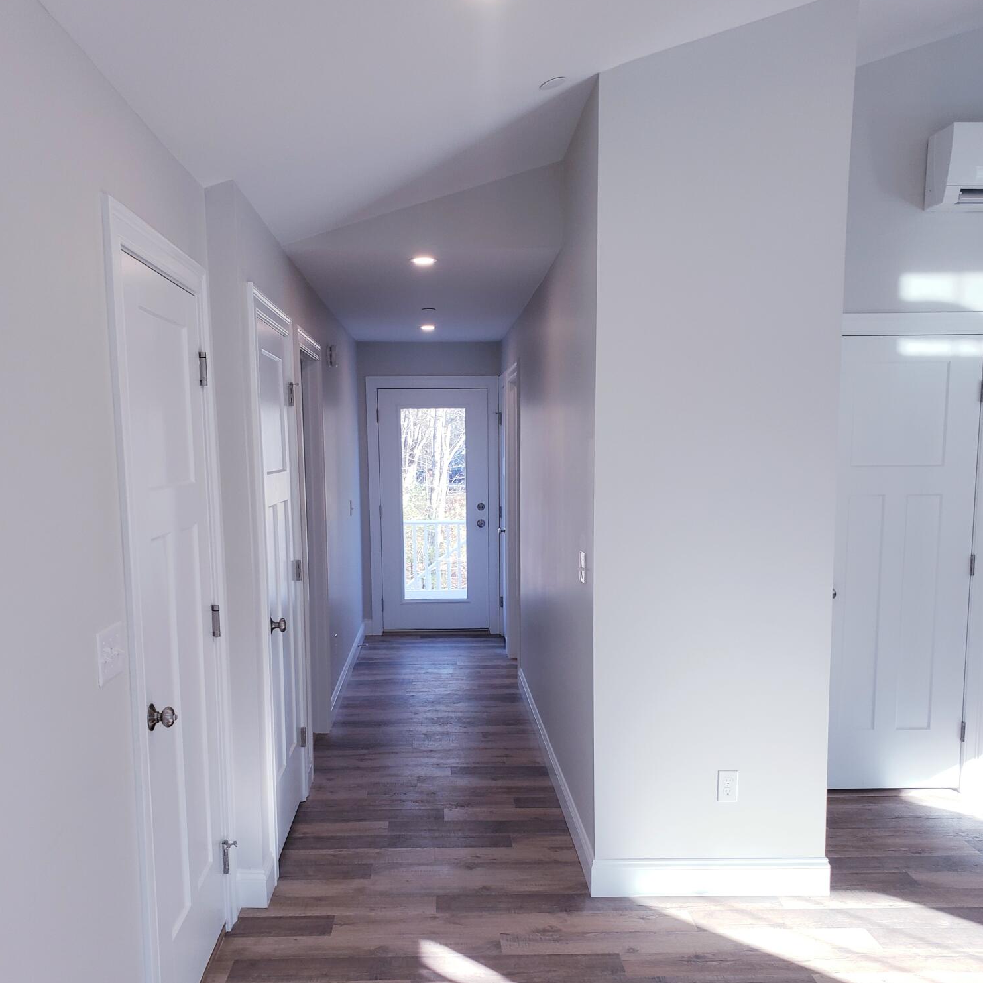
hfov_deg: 52.5
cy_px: 568
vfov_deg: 52.3
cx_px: 494
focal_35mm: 31
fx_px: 996
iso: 80
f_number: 2.4
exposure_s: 1/120
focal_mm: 4.3
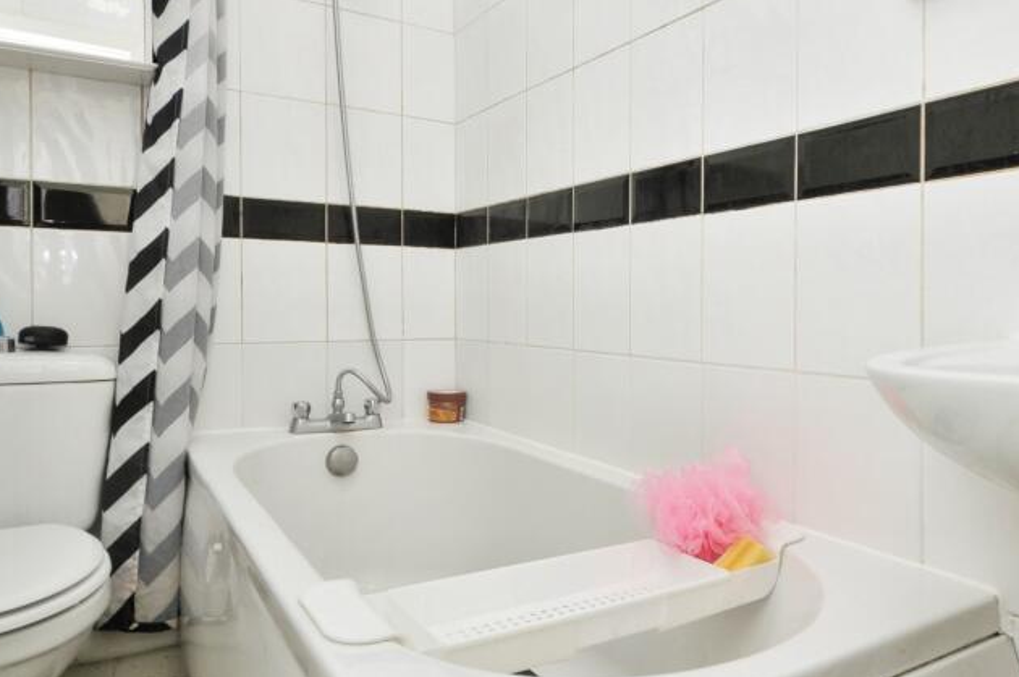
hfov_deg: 67.6
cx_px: 569
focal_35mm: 27
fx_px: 758
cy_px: 305
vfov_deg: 48.1
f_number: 5
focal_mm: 11
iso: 200
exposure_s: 1/60
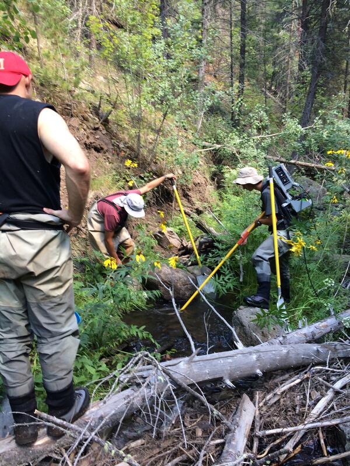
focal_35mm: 29
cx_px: 175
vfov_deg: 61.7
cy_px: 233
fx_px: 391
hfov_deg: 48.2
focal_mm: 4.15
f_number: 2.2
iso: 50
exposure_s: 1/60
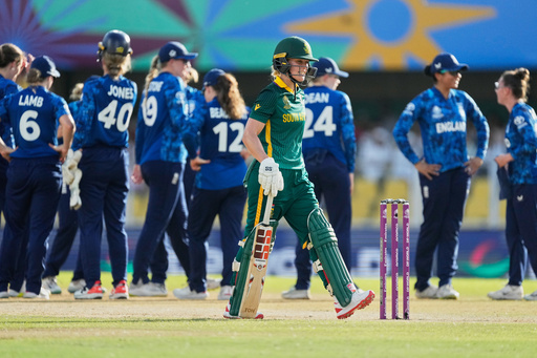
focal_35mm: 600
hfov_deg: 3.4
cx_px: 268
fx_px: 8947
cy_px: 179
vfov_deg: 2.3
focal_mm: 600
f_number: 4
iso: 2000
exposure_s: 1/6400
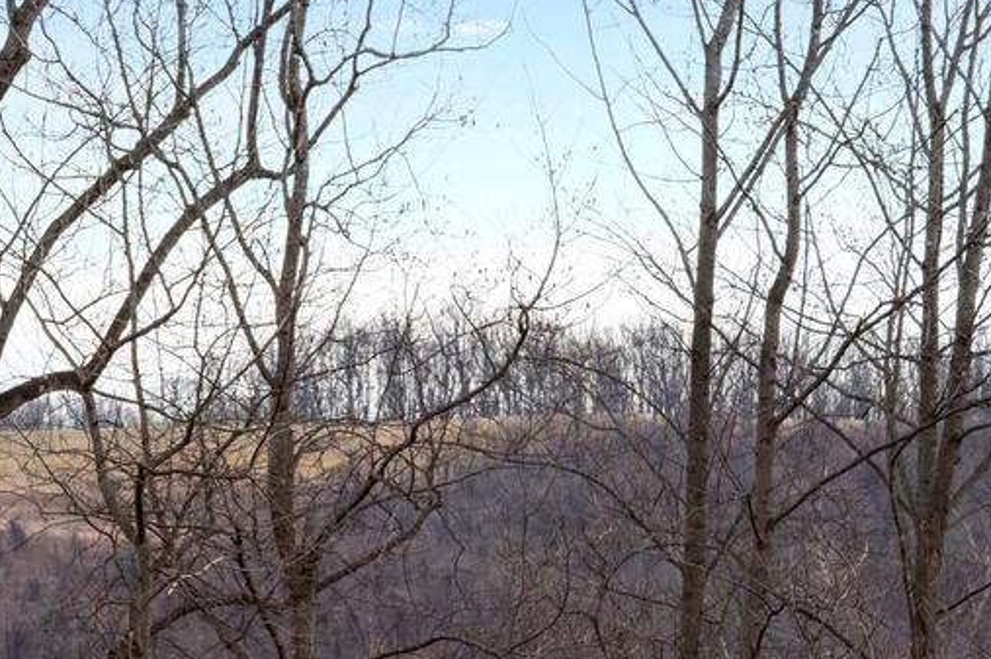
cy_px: 626
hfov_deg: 10.3
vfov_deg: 6.9
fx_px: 5473
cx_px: 135
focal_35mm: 199
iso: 1000
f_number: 9
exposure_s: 1/320
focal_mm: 70
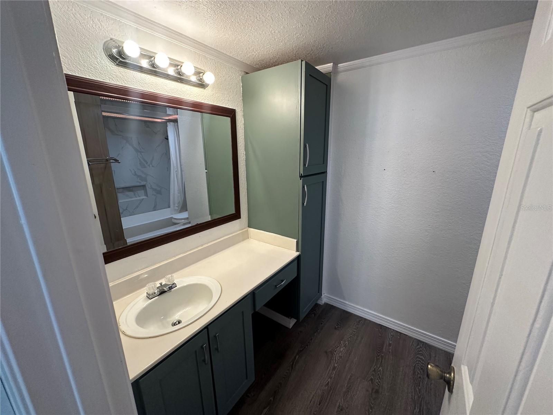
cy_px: 208
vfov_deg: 85.7
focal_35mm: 14
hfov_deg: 102.1
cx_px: 276
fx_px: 224
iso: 250
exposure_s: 1/120
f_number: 2.2
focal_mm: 2.22
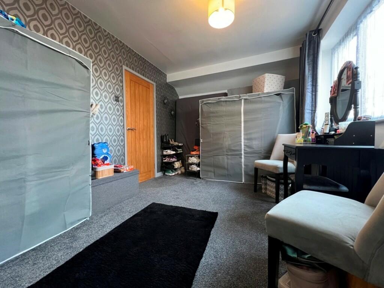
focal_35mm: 13
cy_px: 144
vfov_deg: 90.0
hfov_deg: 106.2
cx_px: 192
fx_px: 144
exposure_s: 1/50
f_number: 1.8
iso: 640
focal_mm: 1.57
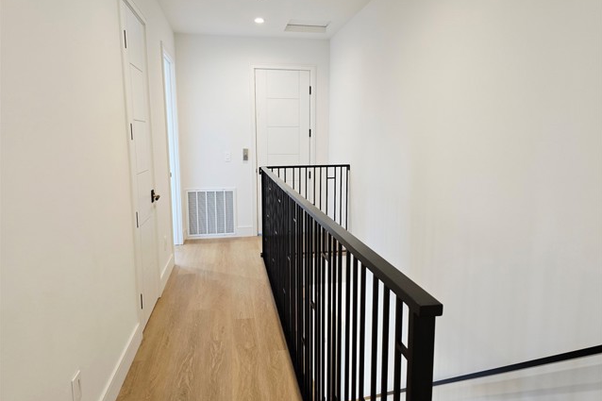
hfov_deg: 73.8
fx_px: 401
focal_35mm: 24
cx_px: 301
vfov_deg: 53.1
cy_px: 198
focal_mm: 6.3
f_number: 1.7
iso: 250
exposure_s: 1/120
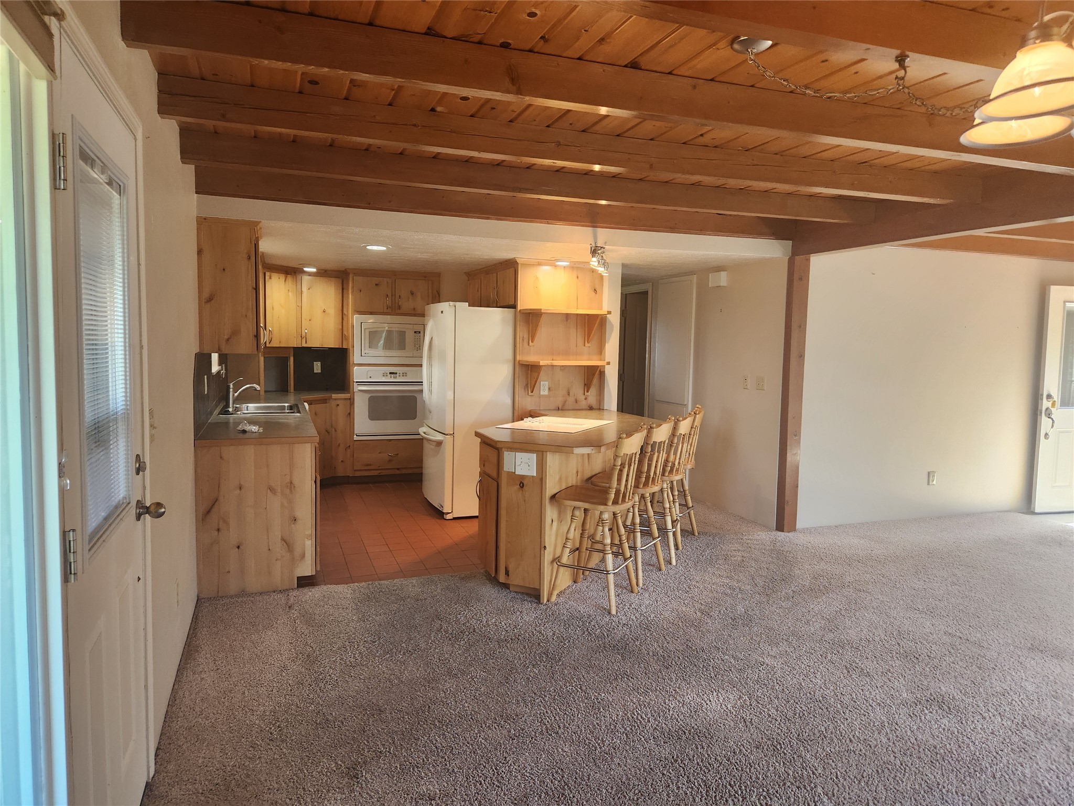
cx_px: 537
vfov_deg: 58.9
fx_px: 714
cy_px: 403
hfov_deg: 73.9
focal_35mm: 23
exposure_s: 1/120
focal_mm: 5.4
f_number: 1.8
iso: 160
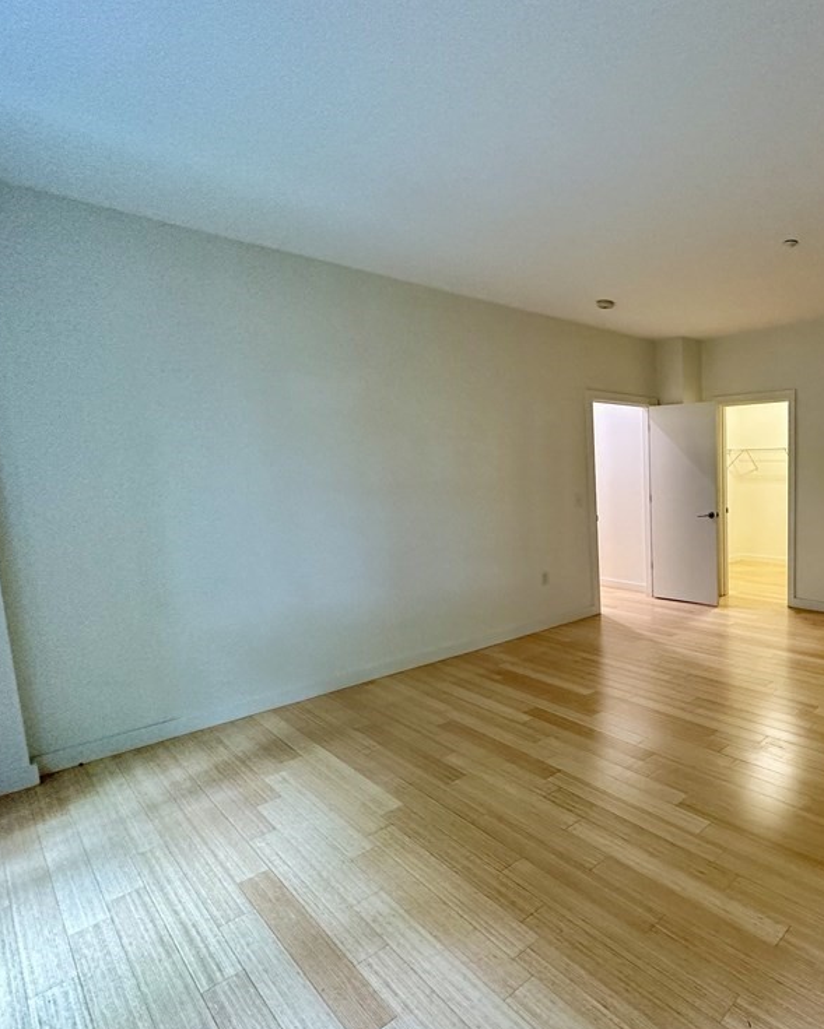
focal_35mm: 19
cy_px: 534
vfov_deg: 83.2
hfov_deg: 62.1
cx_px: 706
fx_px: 579
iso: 320
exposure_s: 1/59
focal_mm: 2.22
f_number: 2.2
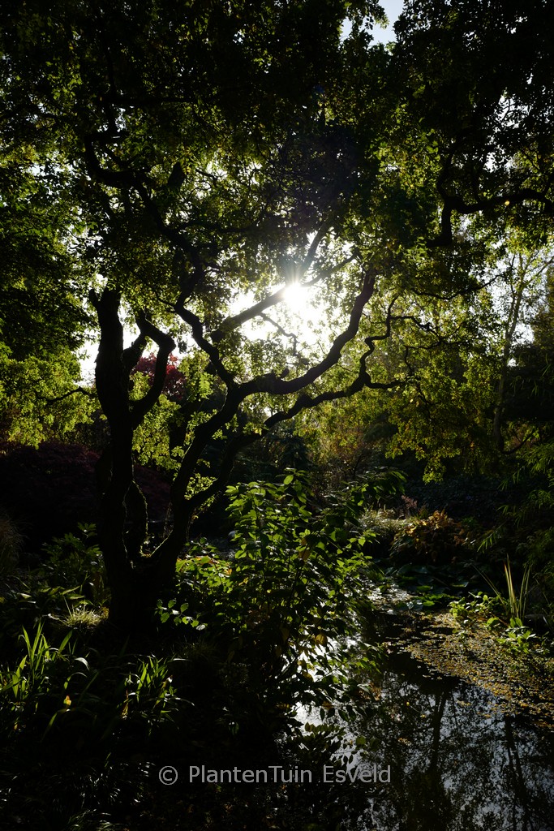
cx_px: 277
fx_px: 646
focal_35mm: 28
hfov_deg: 46.4
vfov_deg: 65.5
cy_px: 416
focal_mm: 28
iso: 400
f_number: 5
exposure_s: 1/1250
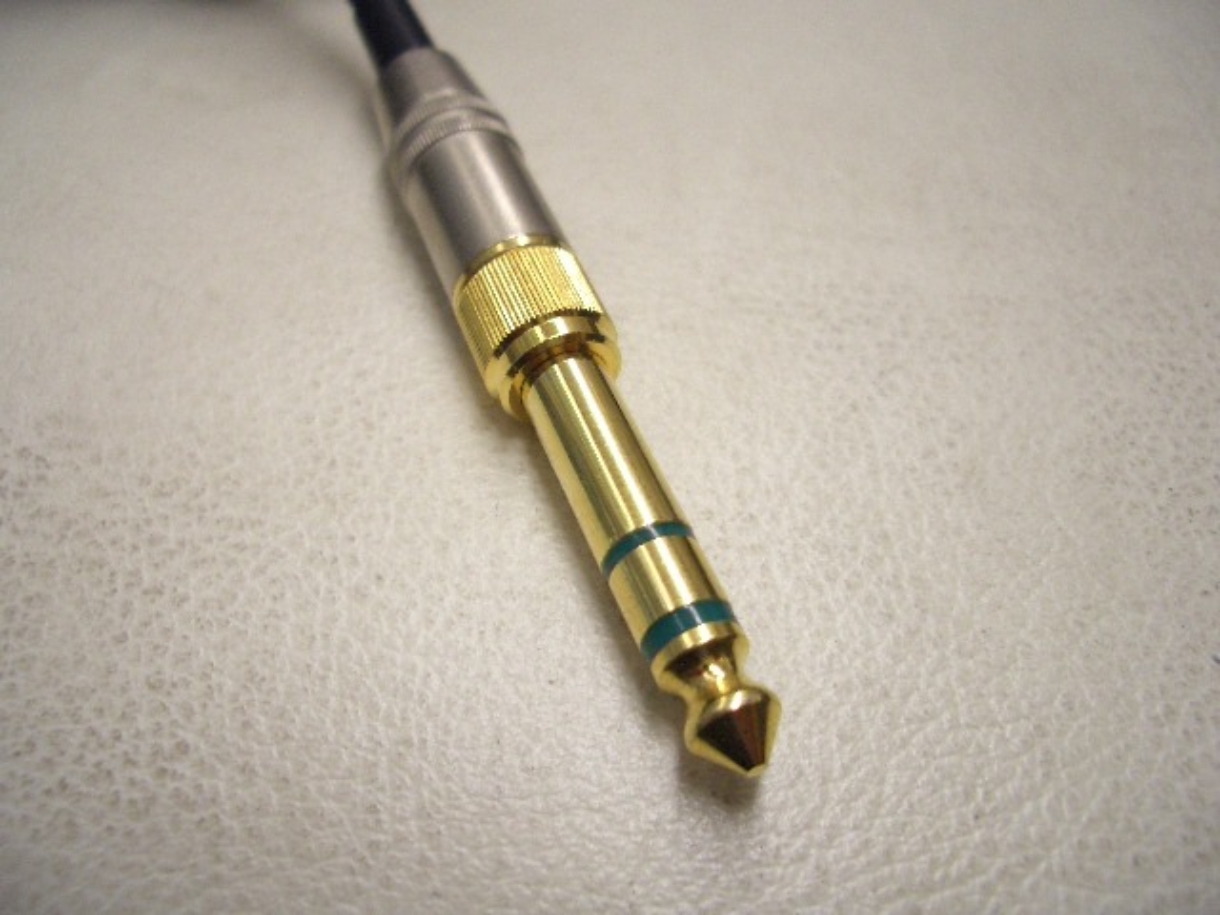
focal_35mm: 35
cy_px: 458
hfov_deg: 52.6
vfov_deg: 40.7
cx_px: 610
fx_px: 1234
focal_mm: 5.8
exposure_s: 1/30
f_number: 2.6
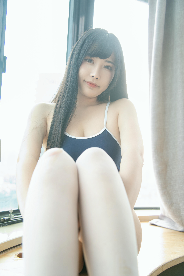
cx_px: 92
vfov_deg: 53.1
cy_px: 138
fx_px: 276
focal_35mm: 36
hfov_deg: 36.9
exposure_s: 1/250
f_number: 3.2
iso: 800
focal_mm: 36
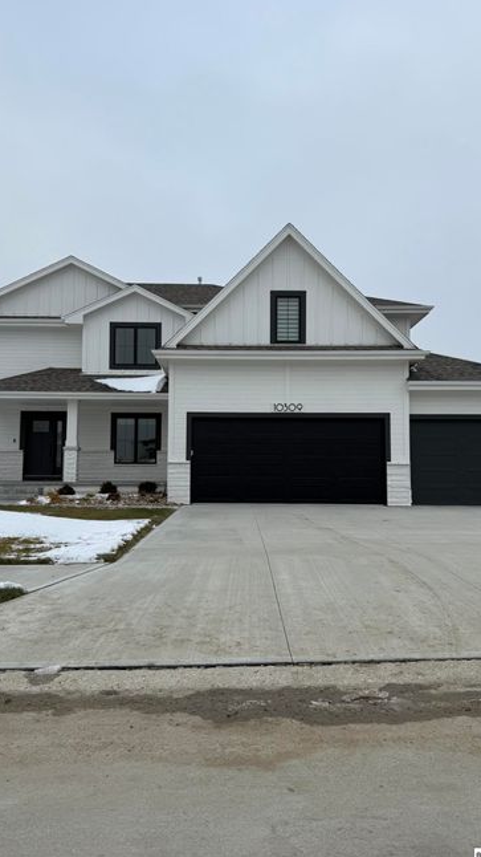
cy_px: 432
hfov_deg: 42.9
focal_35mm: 27
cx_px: 242
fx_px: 613
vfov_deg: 69.9
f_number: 1.78
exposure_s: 1/4405
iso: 80
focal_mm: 6.76
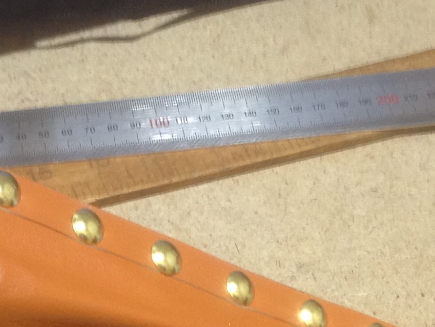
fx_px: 1483
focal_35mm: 118
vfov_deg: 12.4
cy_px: 305
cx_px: 29
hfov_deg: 16.4
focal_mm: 4.12
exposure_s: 1/20
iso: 80
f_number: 2.4
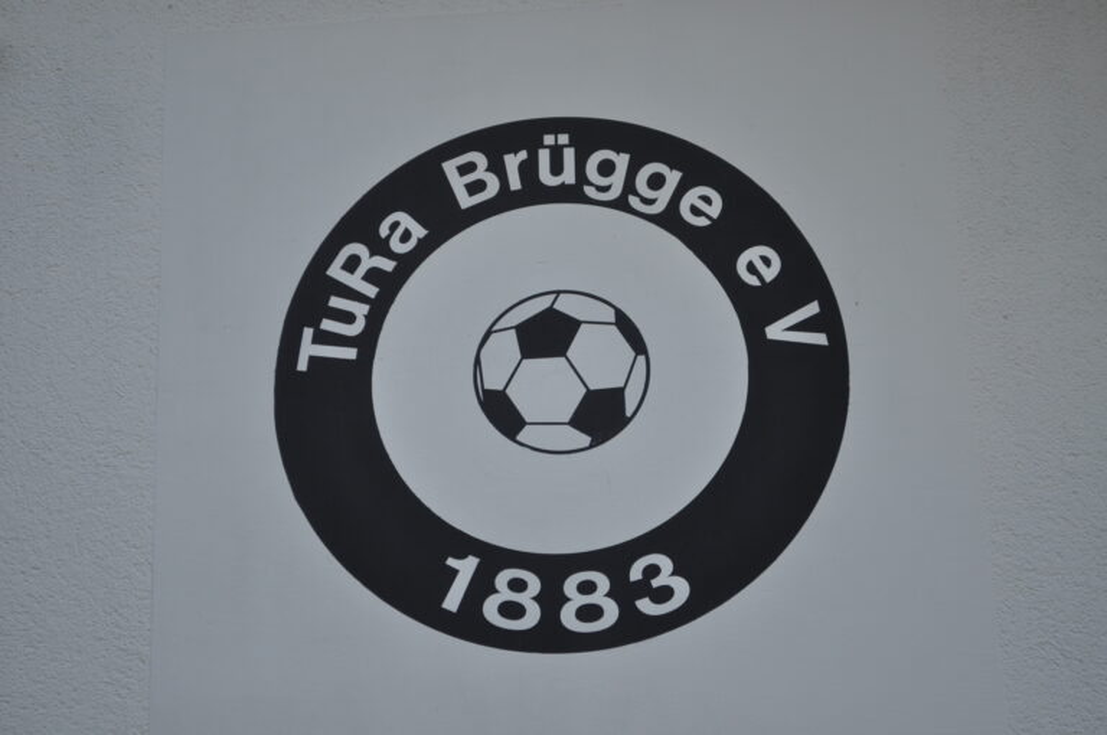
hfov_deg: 24.6
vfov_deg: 16.5
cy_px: 368
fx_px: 2534
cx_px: 554
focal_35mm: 82
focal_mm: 55
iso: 200
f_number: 5.6
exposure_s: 1/125
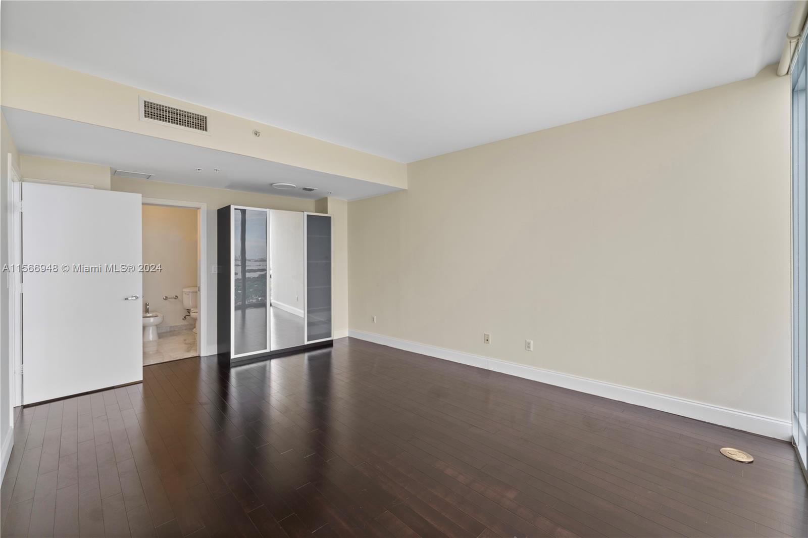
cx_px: 404
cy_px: 269
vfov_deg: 77.3
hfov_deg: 100.4
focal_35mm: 15
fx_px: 336
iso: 125
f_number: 10
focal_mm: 10
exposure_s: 1
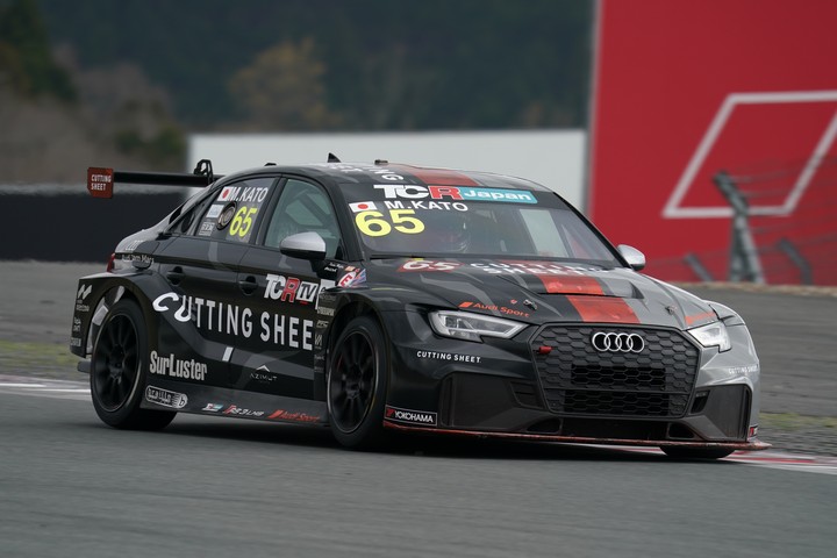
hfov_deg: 3.4
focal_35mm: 600
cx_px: 418
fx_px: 13949
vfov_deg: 2.3
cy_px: 279
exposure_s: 1/400
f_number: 9
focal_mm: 600
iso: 400
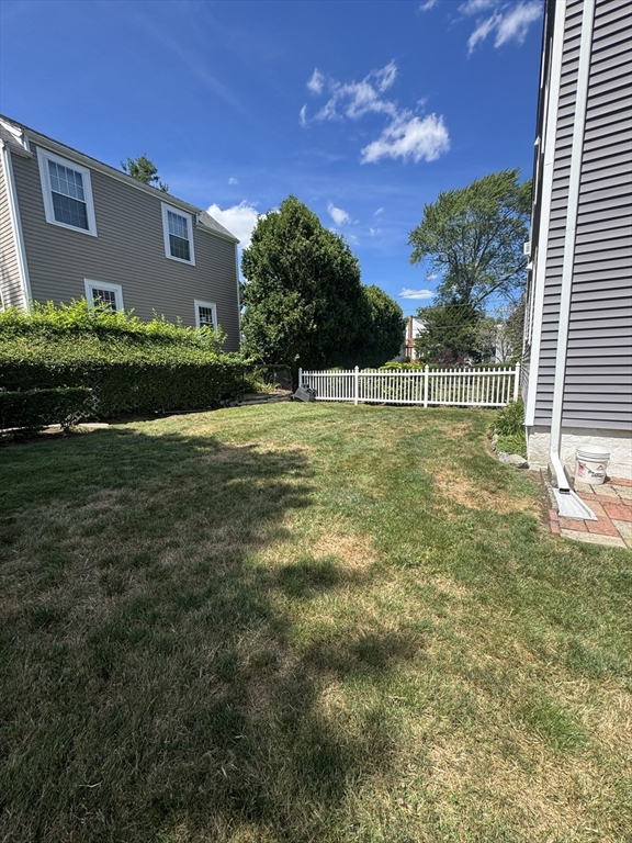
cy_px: 422
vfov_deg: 102.1
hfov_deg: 85.7
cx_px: 316
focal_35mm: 14
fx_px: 341
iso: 40
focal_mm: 2.22
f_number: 2.2
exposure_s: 1/693
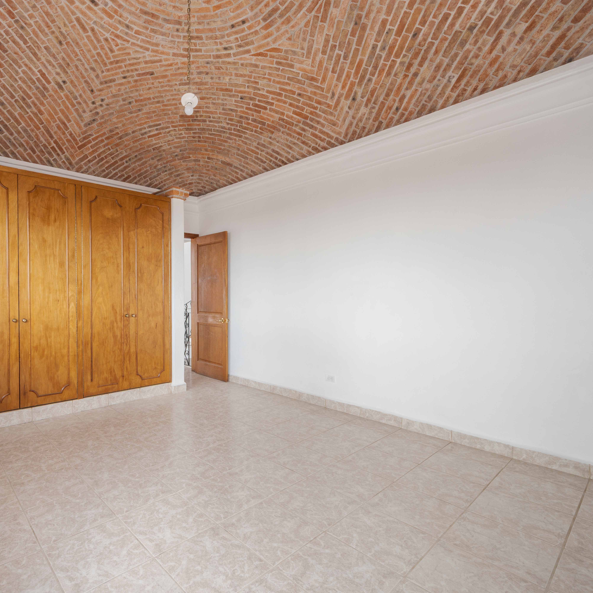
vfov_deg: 80.7
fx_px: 349
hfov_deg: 78.4
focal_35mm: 18
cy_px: 298
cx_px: 204
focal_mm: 14
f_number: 20
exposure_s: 1/5
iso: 400
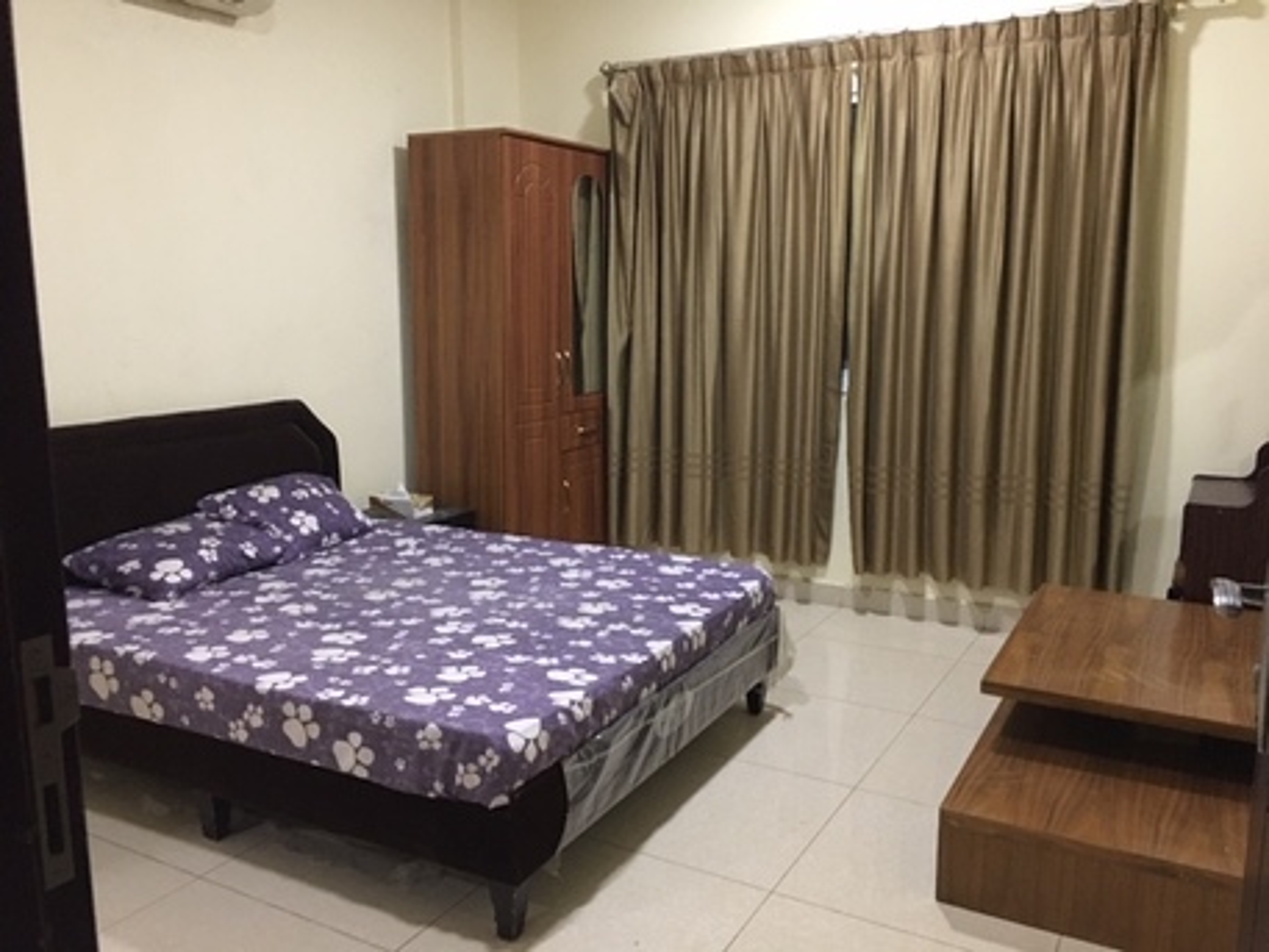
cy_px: 476
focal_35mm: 29
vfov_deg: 48.2
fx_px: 1063
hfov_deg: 61.6
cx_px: 634
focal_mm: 4.15
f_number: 2.2
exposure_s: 1/8
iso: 160
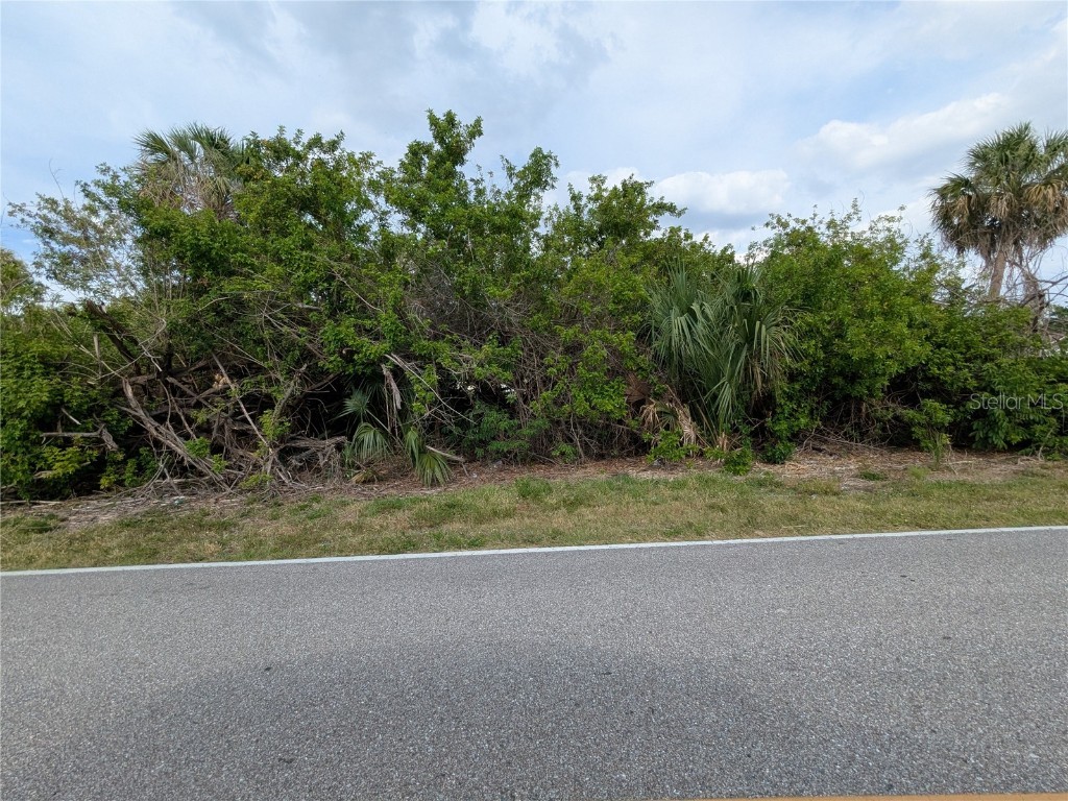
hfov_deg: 94.5
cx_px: 534
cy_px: 400
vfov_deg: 78.1
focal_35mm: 16
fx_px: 494
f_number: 2.2
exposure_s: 1/1081
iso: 49
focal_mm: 2.35
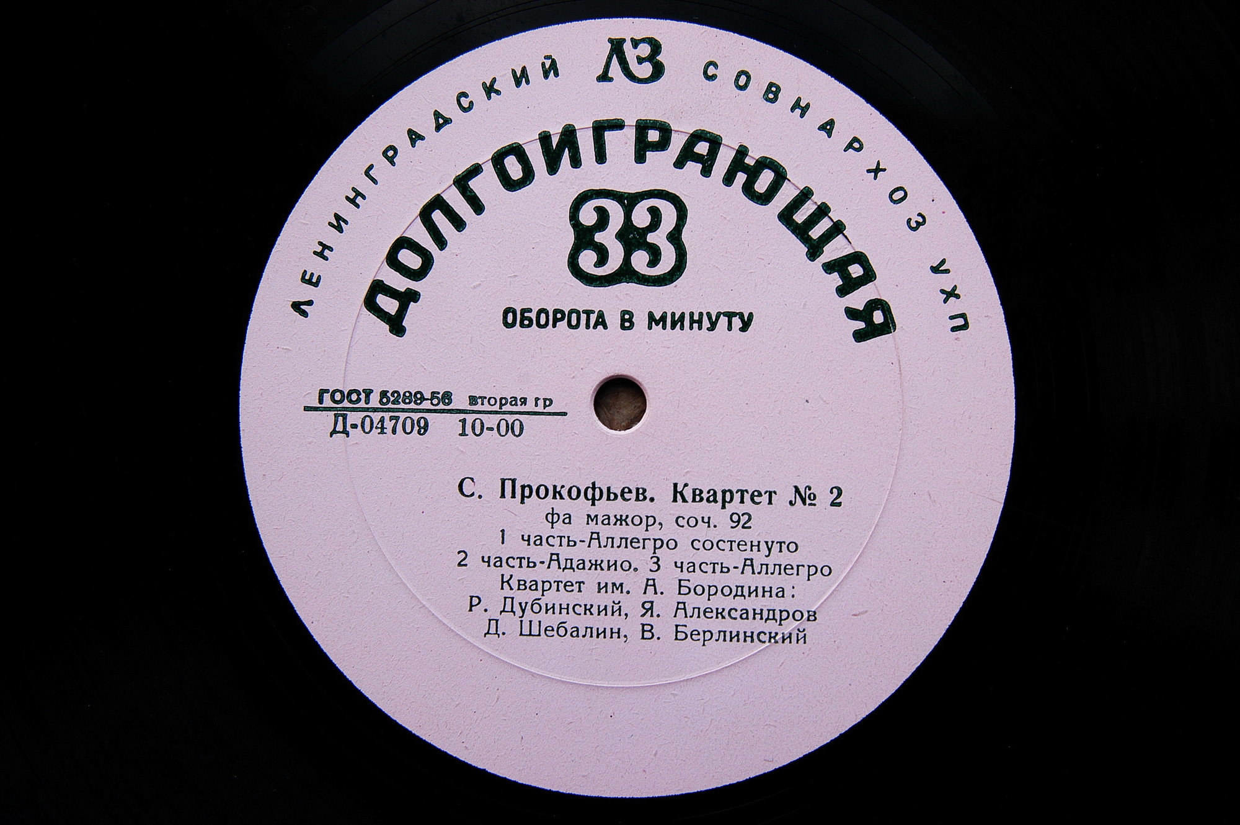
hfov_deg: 37.9
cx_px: 620
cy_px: 412
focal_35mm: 52
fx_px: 1807
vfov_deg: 25.7
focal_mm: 35
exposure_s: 1/125
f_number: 5.6
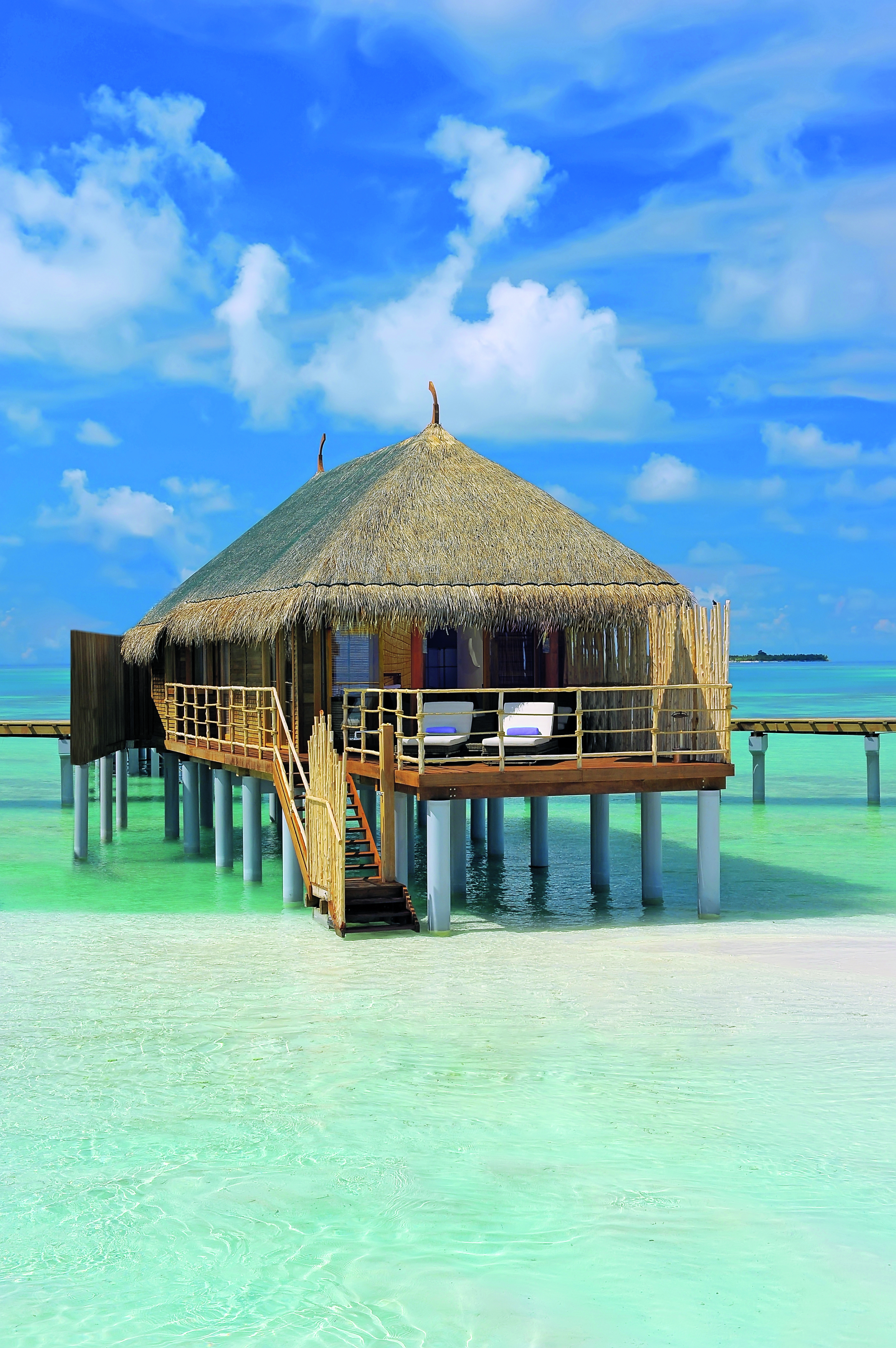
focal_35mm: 48
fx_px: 1794
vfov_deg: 41.1
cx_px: 448
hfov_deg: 28.0
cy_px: 674
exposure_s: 1/320
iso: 200
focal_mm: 48
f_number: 11
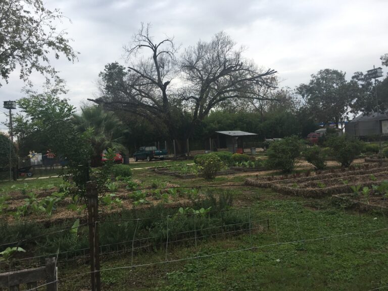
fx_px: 325
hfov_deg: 61.7
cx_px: 194
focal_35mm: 29
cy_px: 146
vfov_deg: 48.2
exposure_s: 1/845
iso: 25
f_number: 2.2
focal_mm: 4.15
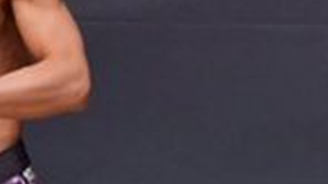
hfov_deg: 1.2
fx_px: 15189
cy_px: 245
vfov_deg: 0.7
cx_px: -120
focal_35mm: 1747
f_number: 5.6
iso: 6400
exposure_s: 1/400
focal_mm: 210
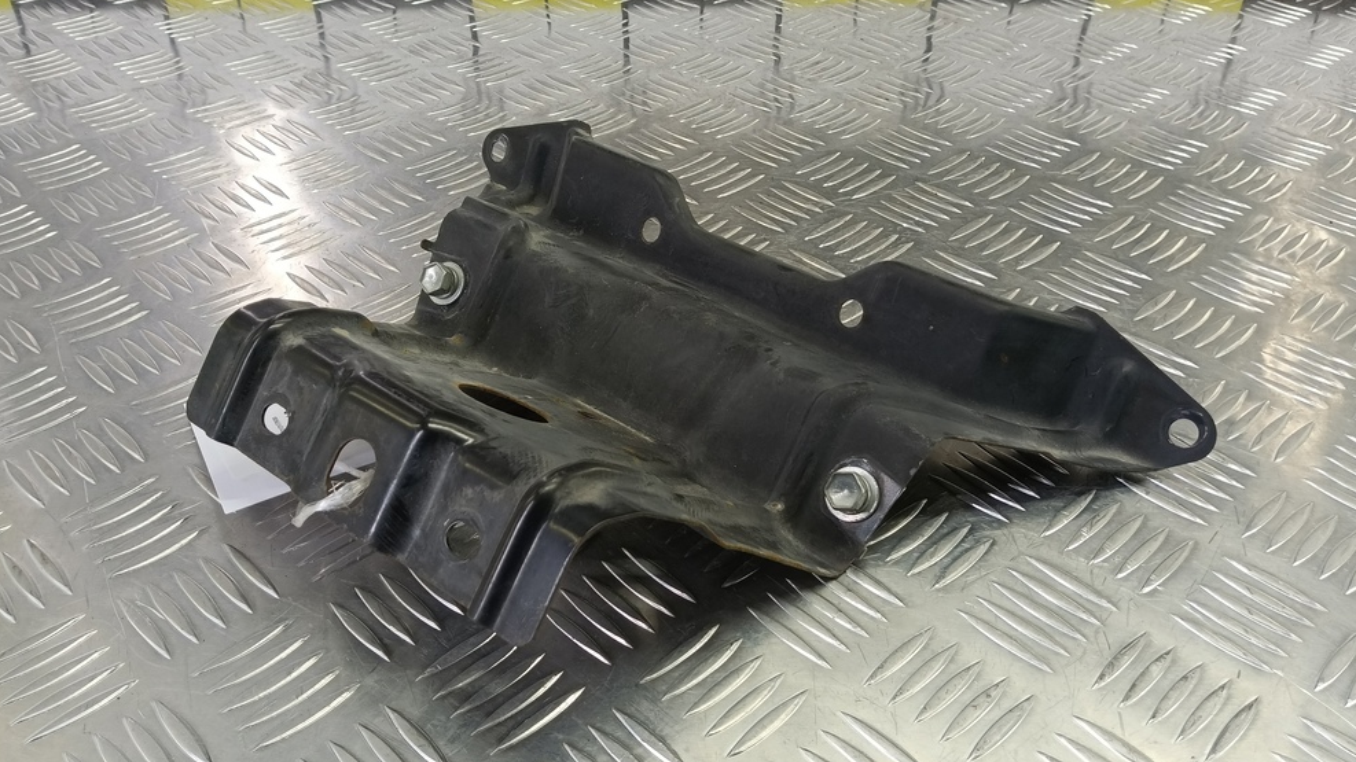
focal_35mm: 26
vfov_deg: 44.4
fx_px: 935
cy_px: 376
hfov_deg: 71.9
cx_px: 677
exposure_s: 1/50
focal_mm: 4.11
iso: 143
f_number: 1.6
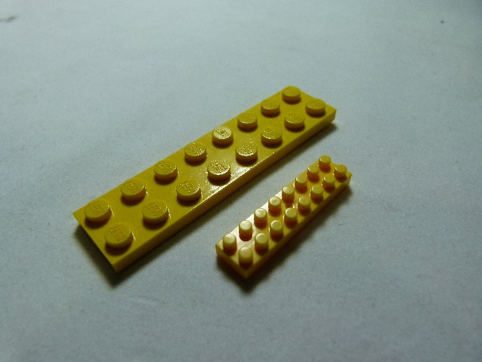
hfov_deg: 69.4
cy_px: 181
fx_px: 348
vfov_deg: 54.9
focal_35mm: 25
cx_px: 241
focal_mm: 4.5
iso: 100
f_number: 3.2
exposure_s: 1/125
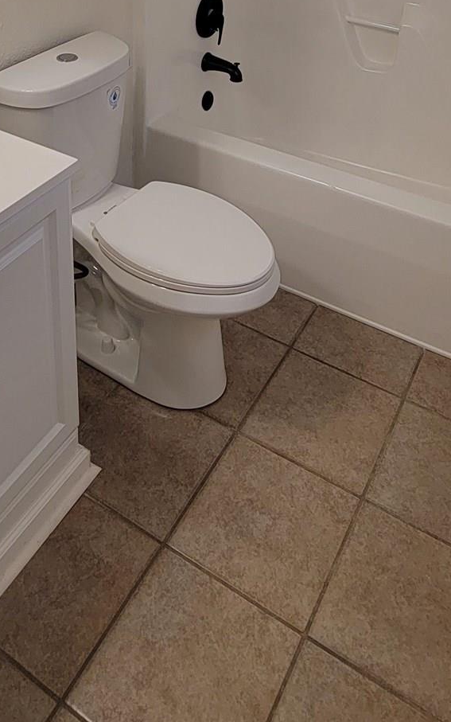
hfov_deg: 36.3
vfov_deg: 45.9
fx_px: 688
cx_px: 209
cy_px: -10
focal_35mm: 35
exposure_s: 1/60
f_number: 2.2
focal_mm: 2.2
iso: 80
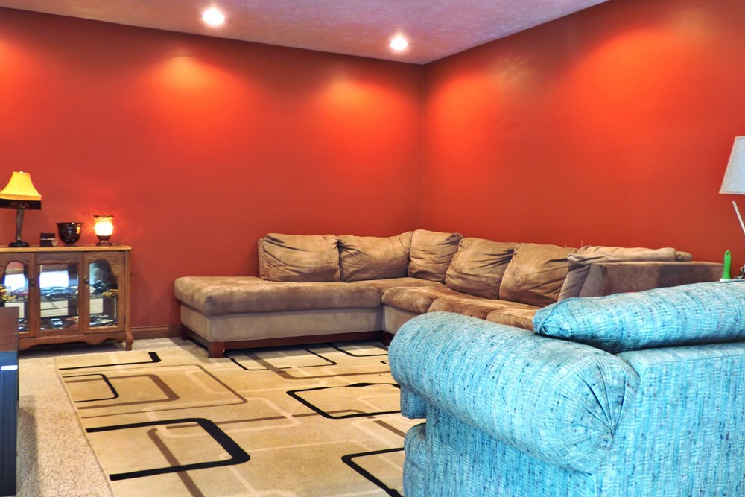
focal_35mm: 33
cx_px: 372
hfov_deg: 57.2
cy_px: 242
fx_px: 683
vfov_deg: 40.0
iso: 200
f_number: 3.3
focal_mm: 5.53
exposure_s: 1/3.2
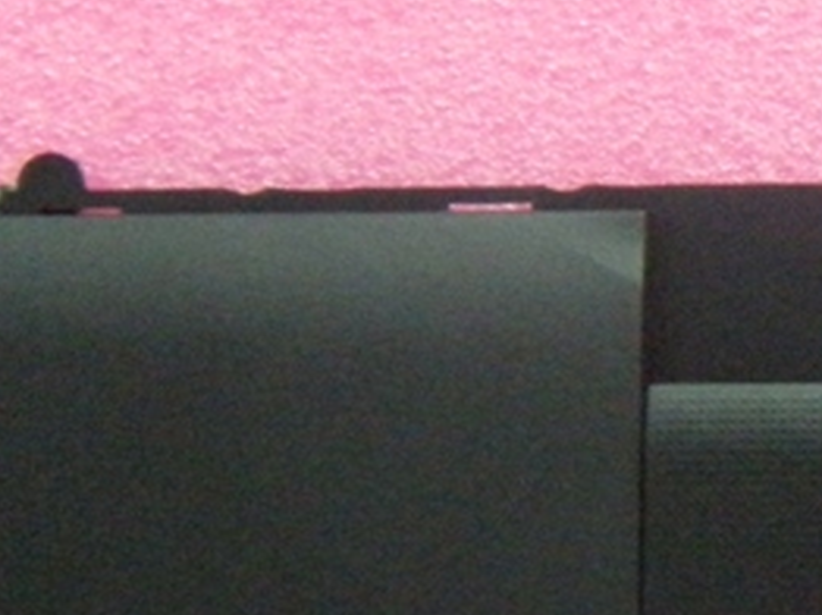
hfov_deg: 13.6
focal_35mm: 137
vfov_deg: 10.8
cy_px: 420
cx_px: 1195
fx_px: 3250
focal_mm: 5.9
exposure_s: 1/41.6
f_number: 3.8
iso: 400
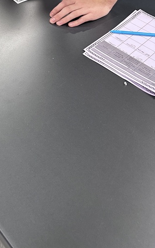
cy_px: -3
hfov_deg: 22.7
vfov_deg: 35.0
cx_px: -35
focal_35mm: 52
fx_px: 352
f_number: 1.78
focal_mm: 6.86
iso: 200
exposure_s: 1/60
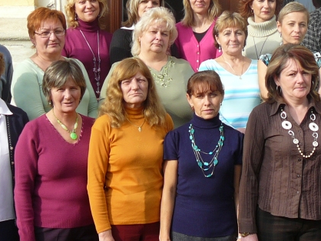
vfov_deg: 21.9
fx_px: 621
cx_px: 214
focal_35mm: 67
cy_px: 100
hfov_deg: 28.8
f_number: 2.8
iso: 80
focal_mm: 5.2
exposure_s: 1/640
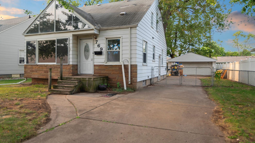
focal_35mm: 24
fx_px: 162
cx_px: 128
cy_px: 70
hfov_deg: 76.3
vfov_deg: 47.7
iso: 250
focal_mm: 22
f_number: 2.8
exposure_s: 1/200
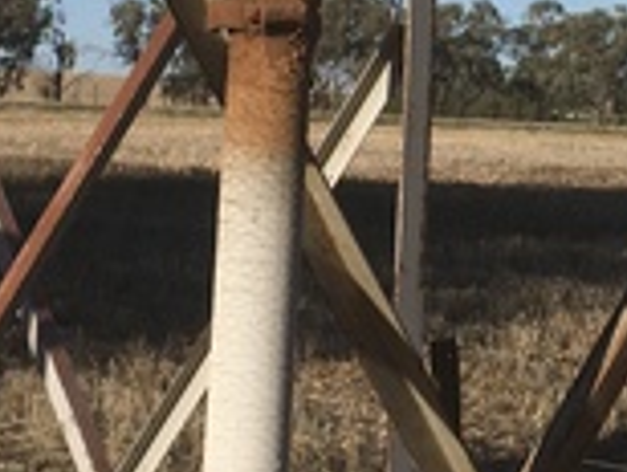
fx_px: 2250
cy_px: -112
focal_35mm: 124
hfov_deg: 15.6
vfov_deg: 11.7
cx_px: 590
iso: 25
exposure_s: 1/2404
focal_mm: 4.15
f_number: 2.2
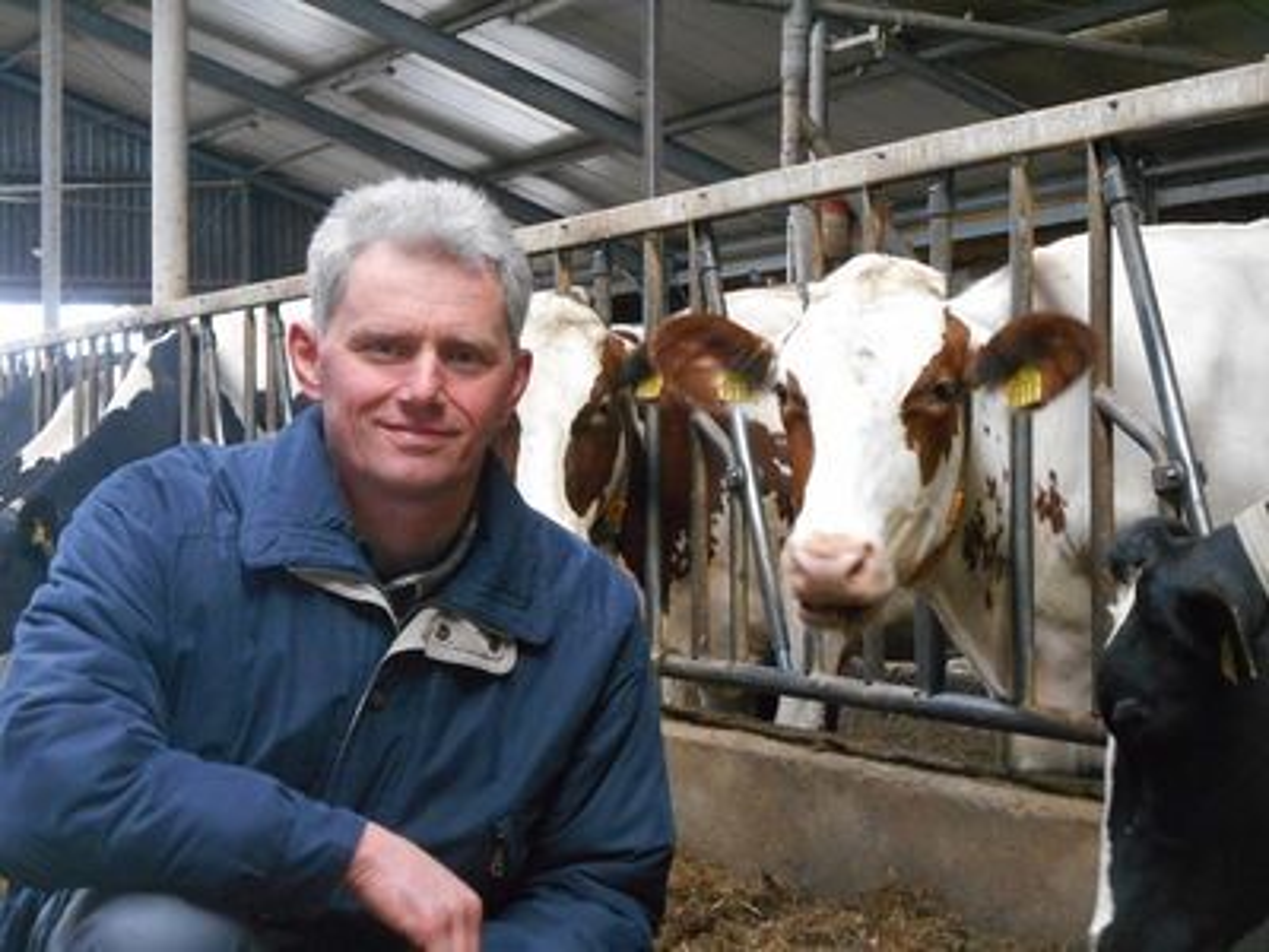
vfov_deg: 21.0
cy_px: 476
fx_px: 2566
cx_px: 634
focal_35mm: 70
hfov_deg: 27.8
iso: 800
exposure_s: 1/30
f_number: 4.5
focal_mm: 12.5
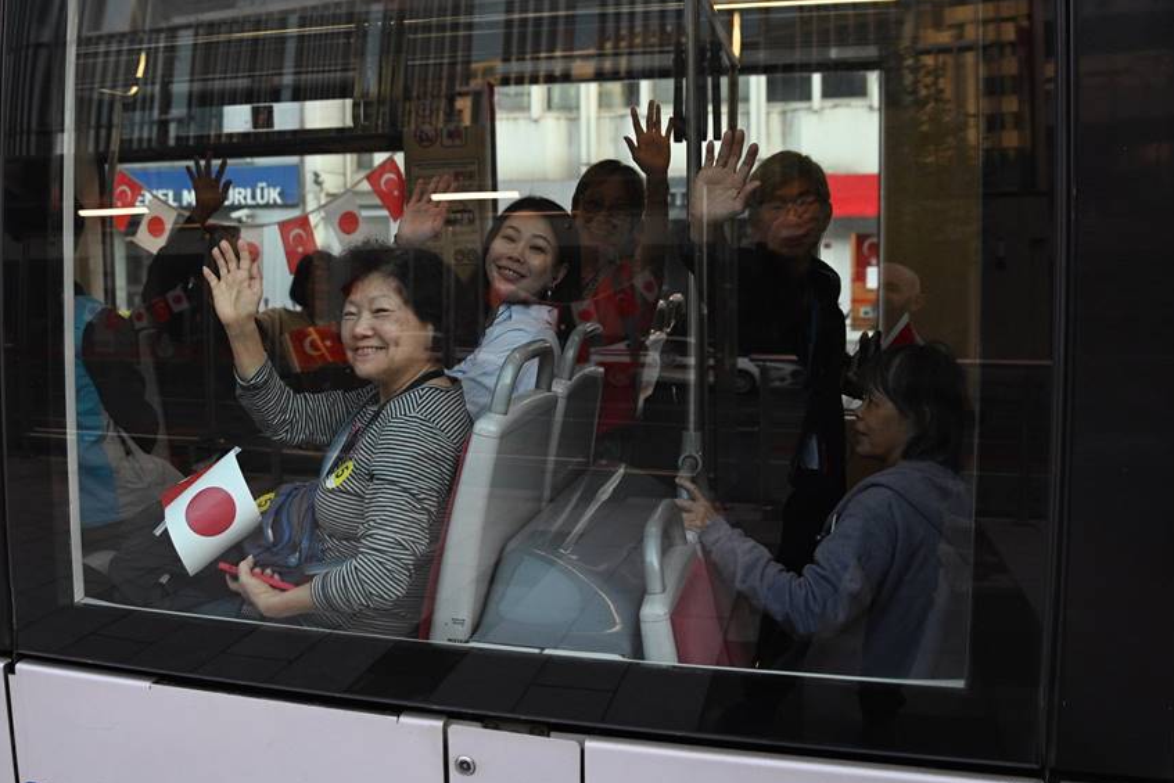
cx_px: 496
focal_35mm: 34
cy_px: 322
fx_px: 1109
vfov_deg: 38.8
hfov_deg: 55.5
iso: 2000
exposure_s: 1/1250
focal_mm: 24
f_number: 2.8
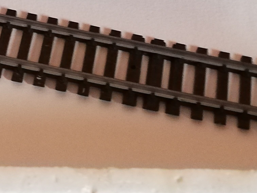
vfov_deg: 11.1
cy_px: -39
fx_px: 972
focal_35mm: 131
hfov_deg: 14.5
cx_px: -63
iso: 500
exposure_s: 1/20
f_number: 2.2
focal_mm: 3.81
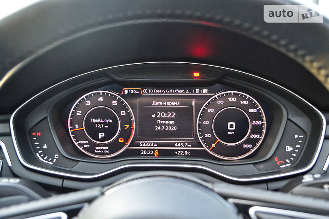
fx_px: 302
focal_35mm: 33
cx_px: 164
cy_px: 110
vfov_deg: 40.0
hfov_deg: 57.2
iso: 1400
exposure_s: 1/15
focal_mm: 22
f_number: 3.8
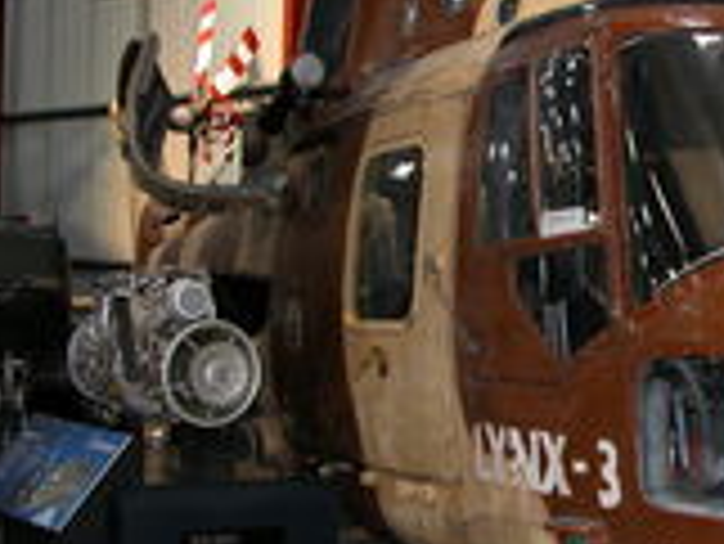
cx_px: 648
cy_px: 265
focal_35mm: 87
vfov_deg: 17.0
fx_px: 1821
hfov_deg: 22.0
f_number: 2.8
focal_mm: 8.9
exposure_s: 1/60
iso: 200
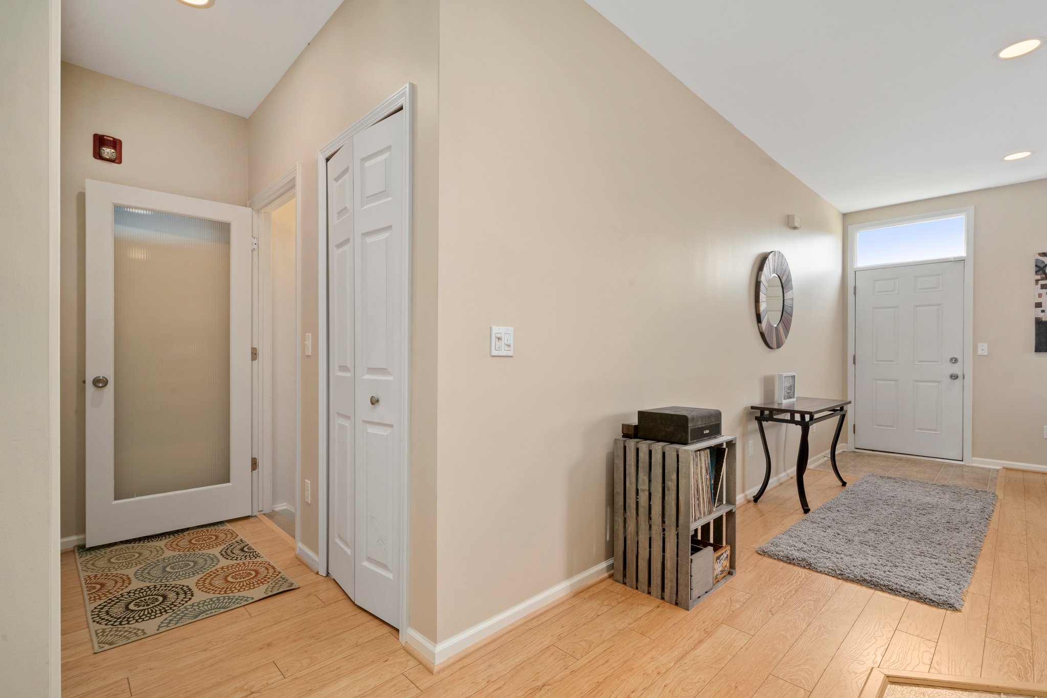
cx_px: 524
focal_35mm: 16
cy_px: 349
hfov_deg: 96.7
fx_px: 465
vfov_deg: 73.7
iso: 320
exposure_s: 1/2
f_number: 11
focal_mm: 16
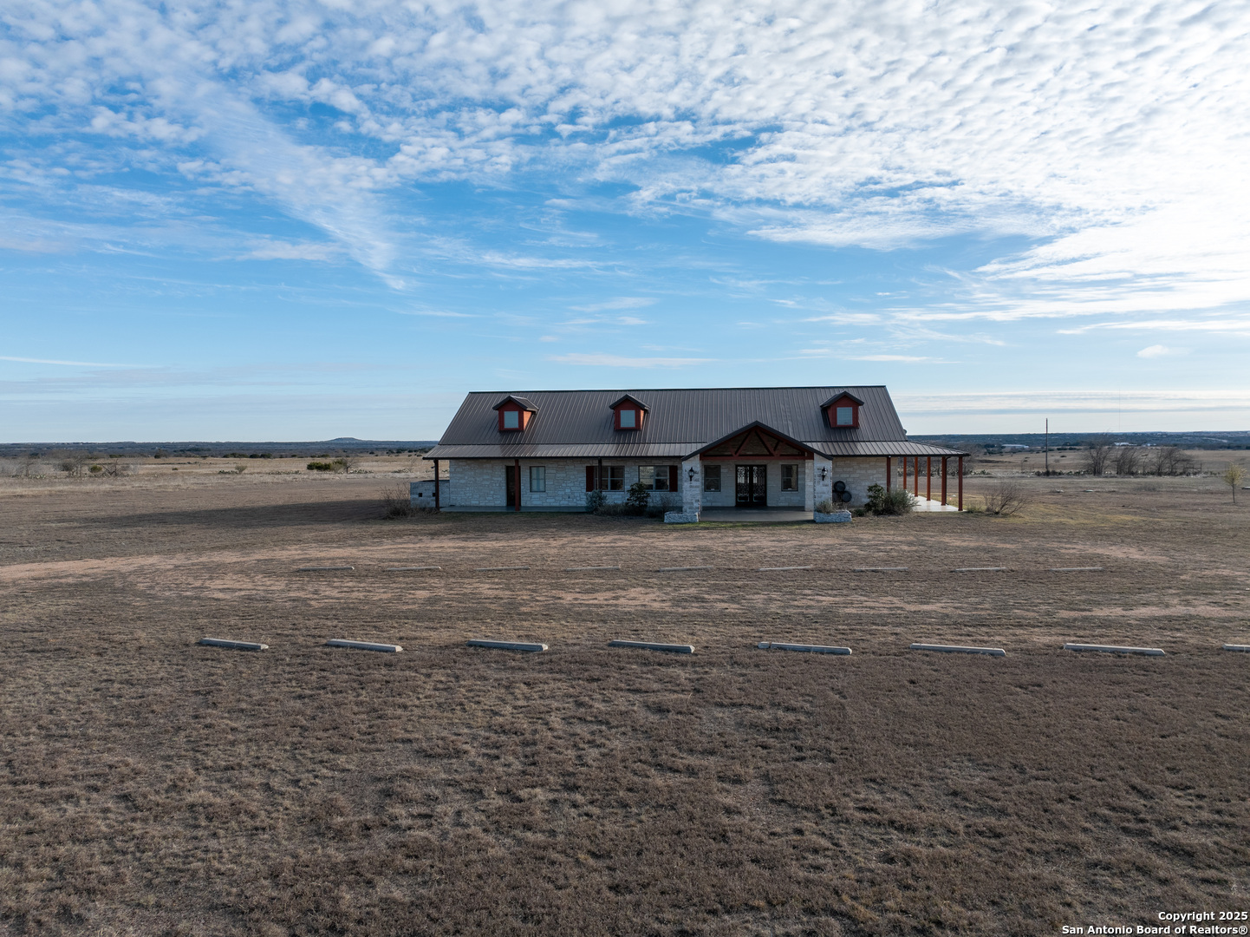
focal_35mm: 24
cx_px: 625
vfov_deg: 56.8
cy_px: 468
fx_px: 866
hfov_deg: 71.6
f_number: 2.8
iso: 200
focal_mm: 12.29
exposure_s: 1/2500
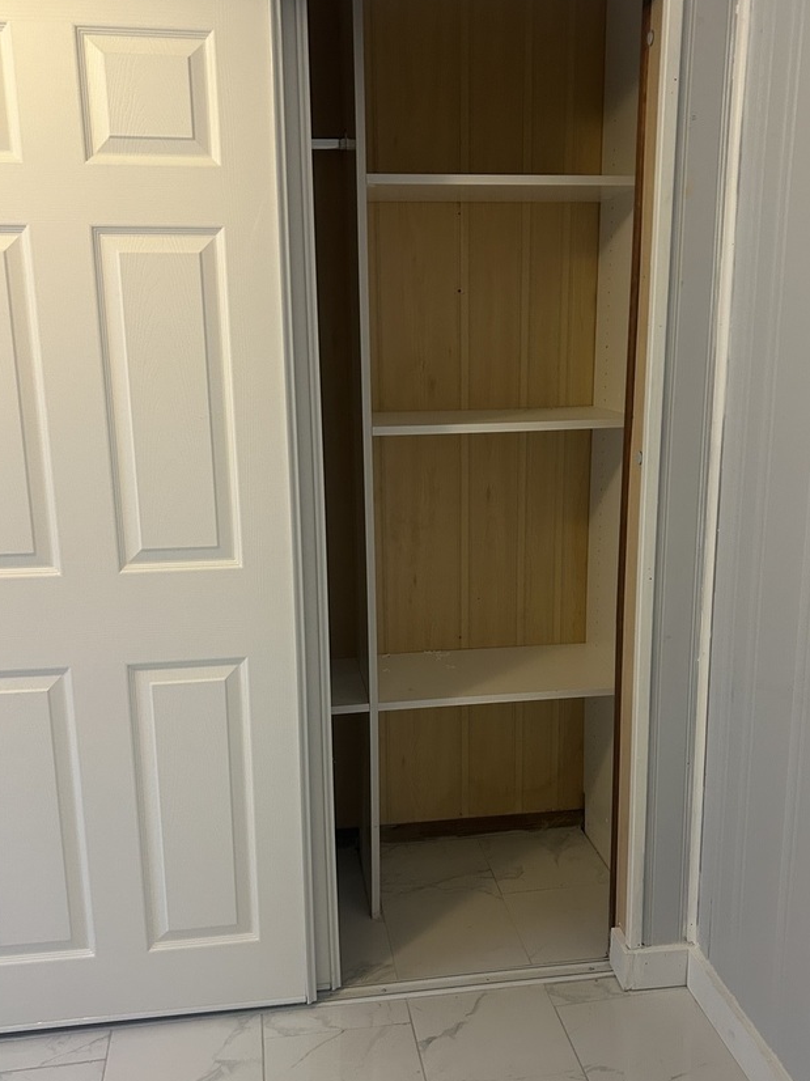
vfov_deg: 53.9
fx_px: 1061
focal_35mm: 34
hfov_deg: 41.7
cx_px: 449
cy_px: 582
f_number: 1.5
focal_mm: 5.7
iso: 250
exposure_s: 1/60
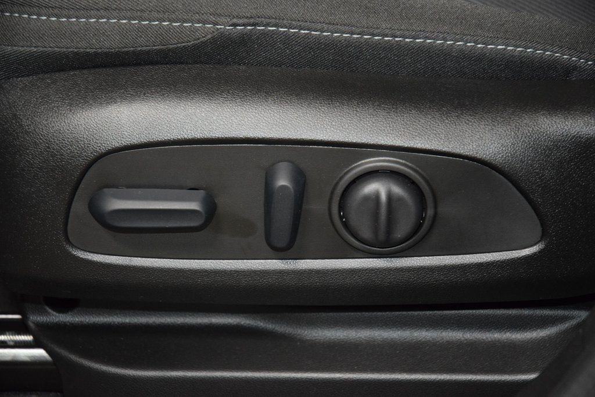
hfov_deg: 19.5
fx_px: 1736
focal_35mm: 105
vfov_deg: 13.0
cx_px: 298
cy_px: 198
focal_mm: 70
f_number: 4.5
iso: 2500
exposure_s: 1/50
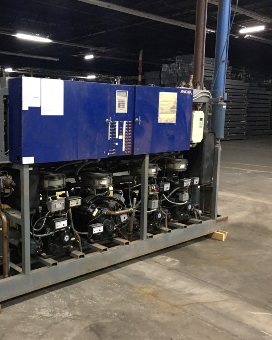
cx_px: 68
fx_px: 382
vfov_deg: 47.9
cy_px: 171
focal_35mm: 38
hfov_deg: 38.2
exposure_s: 1/4
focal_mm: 4.15
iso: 100
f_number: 2.2
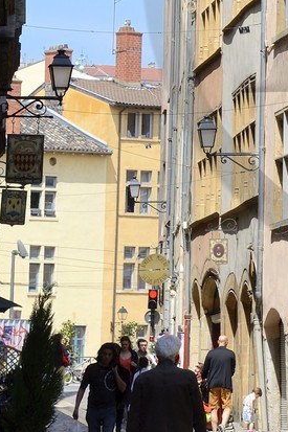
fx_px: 3254
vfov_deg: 7.6
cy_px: -36
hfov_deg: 5.0
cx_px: 462
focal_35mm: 271
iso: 200
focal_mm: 70
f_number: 11
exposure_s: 1/200
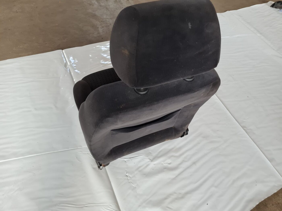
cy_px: 106
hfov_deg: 67.3
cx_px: 141
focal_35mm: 26
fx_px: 212
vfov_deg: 53.1
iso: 160
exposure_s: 1/100
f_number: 1.8
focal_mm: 5.4
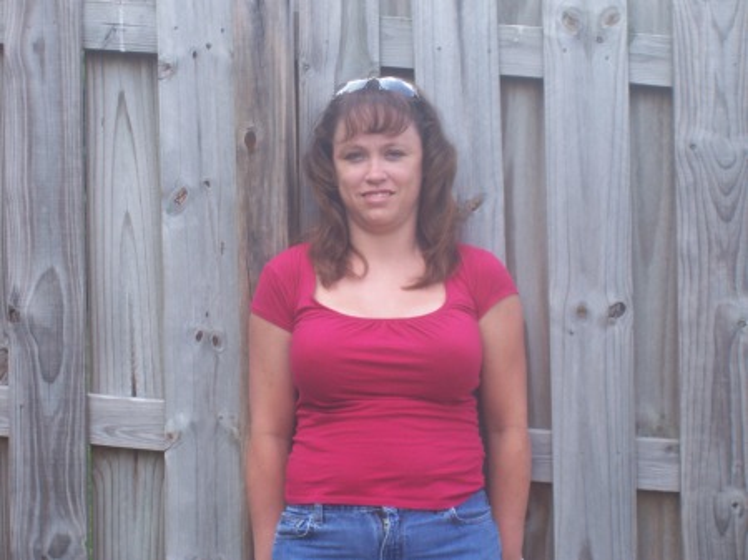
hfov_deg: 19.3
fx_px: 2203
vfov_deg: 14.5
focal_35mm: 102
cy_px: 280
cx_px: 374
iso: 80
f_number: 4.6
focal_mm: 16.8
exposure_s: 1/103
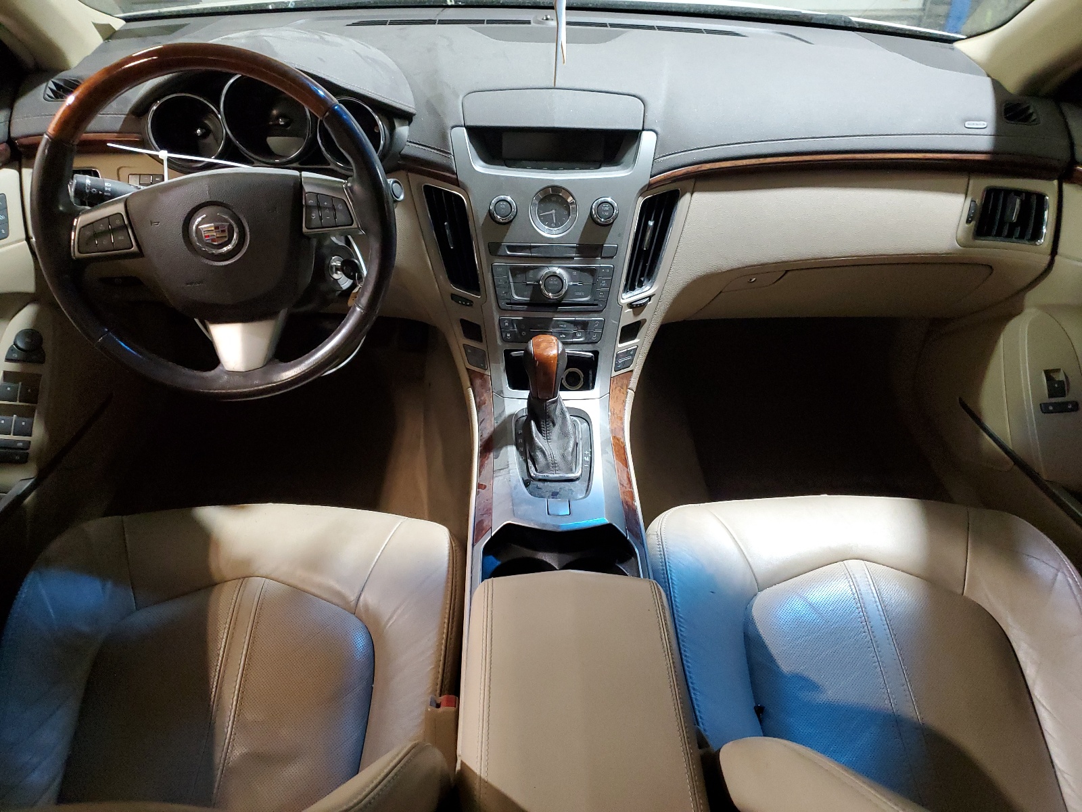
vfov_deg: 53.1
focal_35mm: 26
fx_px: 813
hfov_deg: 67.3
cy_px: 406
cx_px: 541
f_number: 1.5
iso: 406
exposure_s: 1/60.2
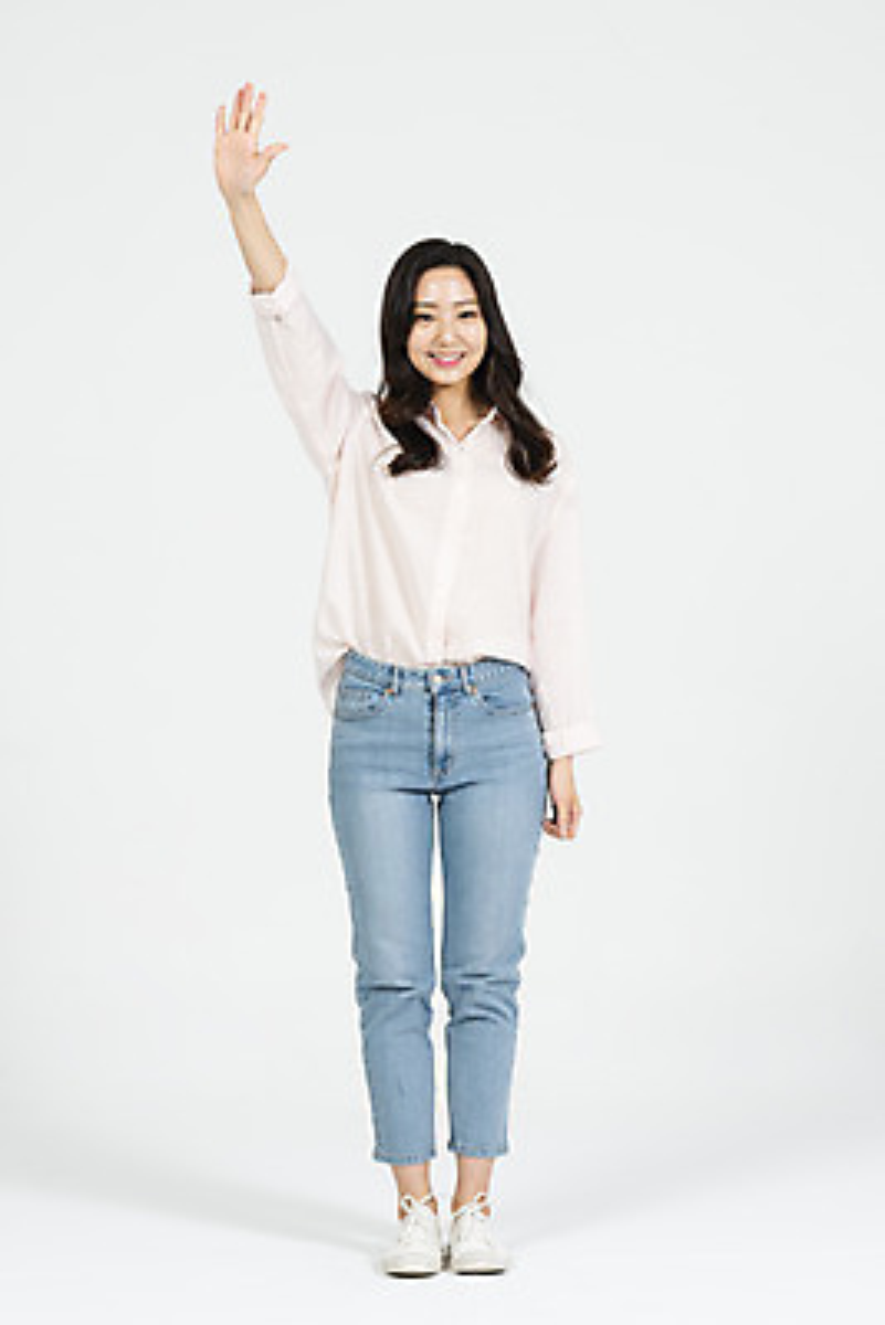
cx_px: 442
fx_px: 3389
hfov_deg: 14.9
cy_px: 662
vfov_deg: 22.1
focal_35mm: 92
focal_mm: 92
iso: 100
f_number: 14
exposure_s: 1/125
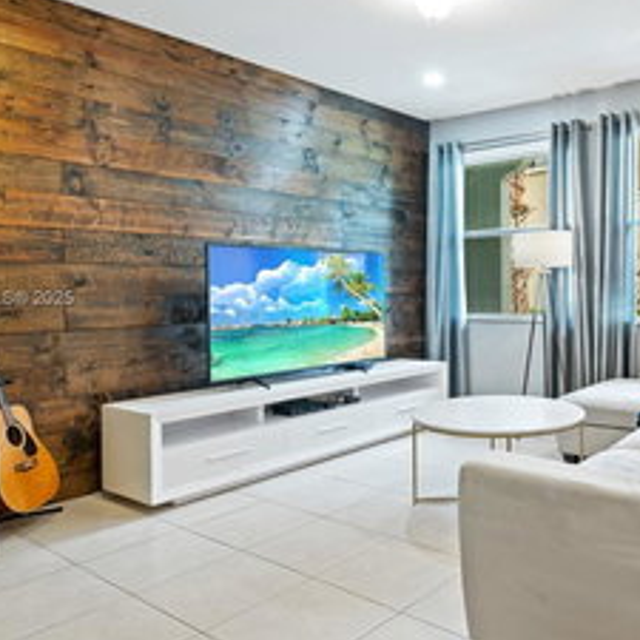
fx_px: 607
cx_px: 484
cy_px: 300
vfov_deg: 55.6
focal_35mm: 29
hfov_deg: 53.0
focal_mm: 16
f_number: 8
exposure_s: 1/1.67
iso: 200
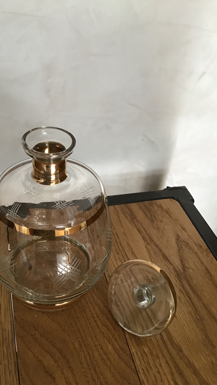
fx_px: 348
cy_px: 193
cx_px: 85
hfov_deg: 34.5
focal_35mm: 34
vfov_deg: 58.0
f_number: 2.4
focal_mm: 3.3
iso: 100
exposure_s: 1/33
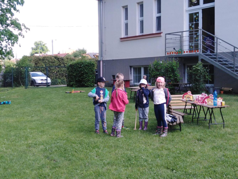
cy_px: 90
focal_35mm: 26
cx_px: 119
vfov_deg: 53.1
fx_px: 179
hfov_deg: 67.3
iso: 100
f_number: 2.2
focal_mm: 3.46
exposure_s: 1/277
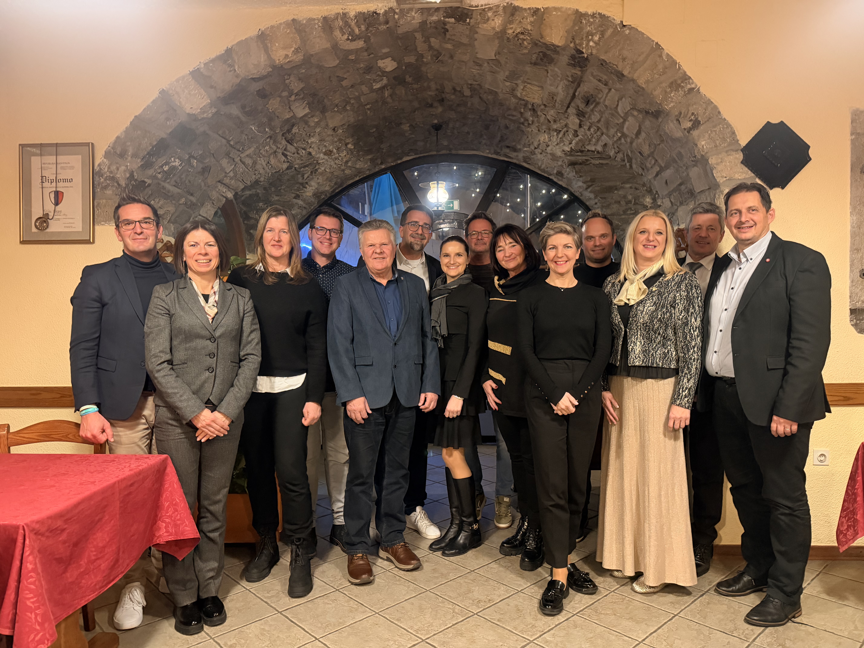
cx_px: 432
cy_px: 324
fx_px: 599
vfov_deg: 56.8
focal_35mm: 24
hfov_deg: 71.6
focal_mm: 6.76
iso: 800
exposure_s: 1/33
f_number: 1.78
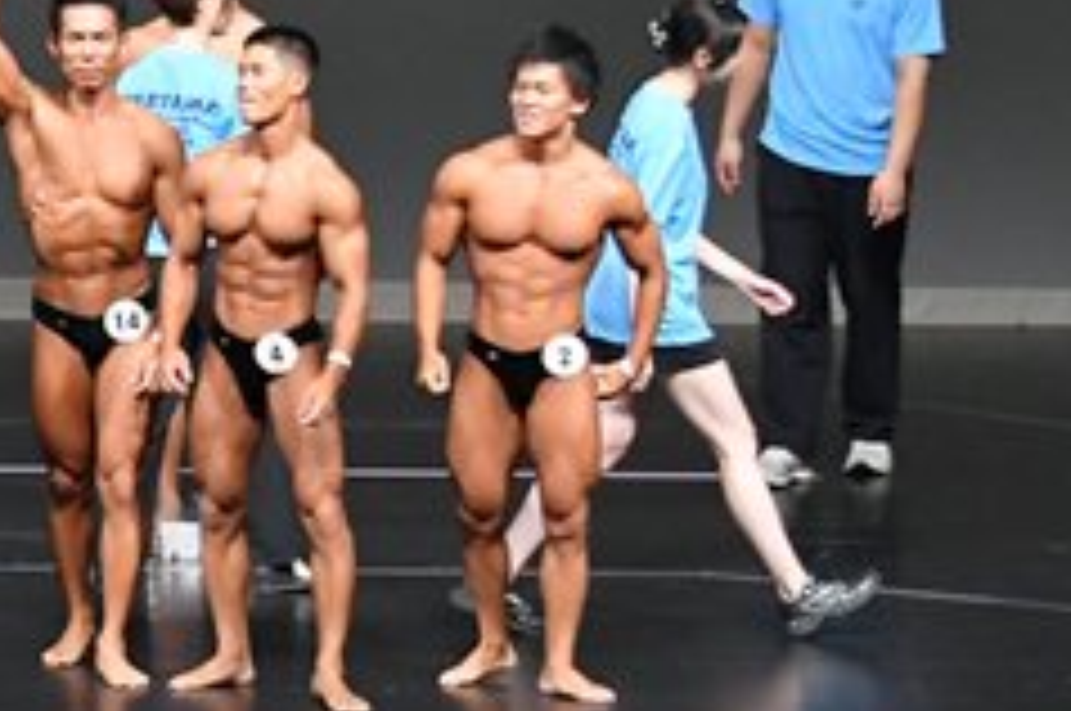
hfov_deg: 6.0
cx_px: -529
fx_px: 10161
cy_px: 135
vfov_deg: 4.0
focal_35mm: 342
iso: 4000
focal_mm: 70
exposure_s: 1/400
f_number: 5.6
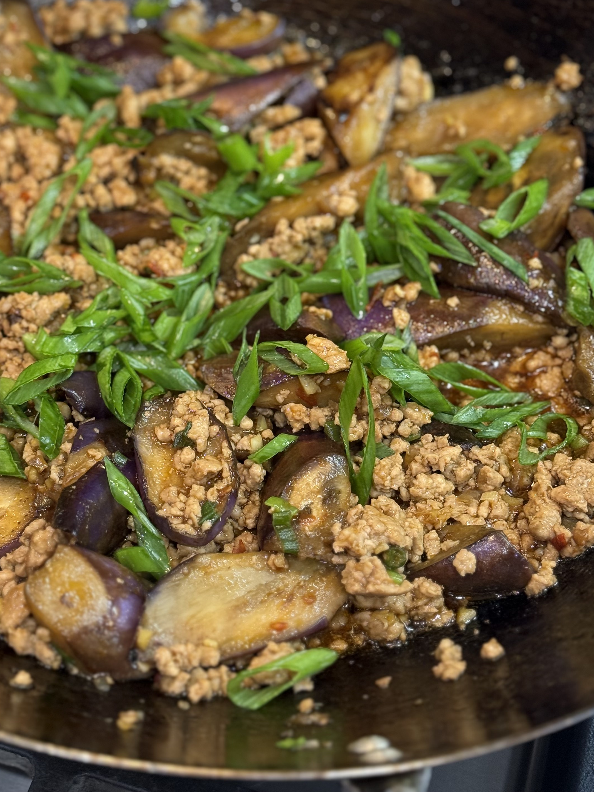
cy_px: 231
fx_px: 1556
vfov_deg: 28.3
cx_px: 217
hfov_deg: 21.6
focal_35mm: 68
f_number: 1.78
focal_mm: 6.76
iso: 160
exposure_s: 1/60
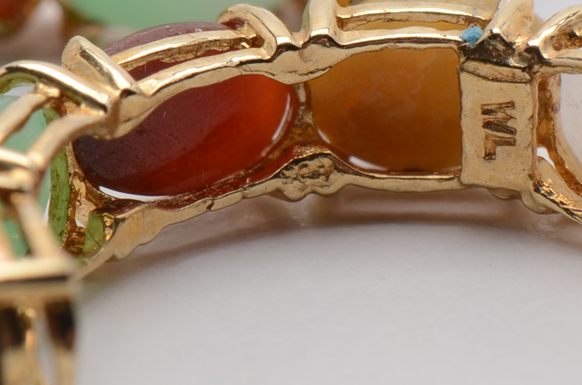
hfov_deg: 5.9
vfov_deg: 3.9
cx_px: 502
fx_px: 5619
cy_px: 183
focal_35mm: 348
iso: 200
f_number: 18
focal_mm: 85
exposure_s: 1/125
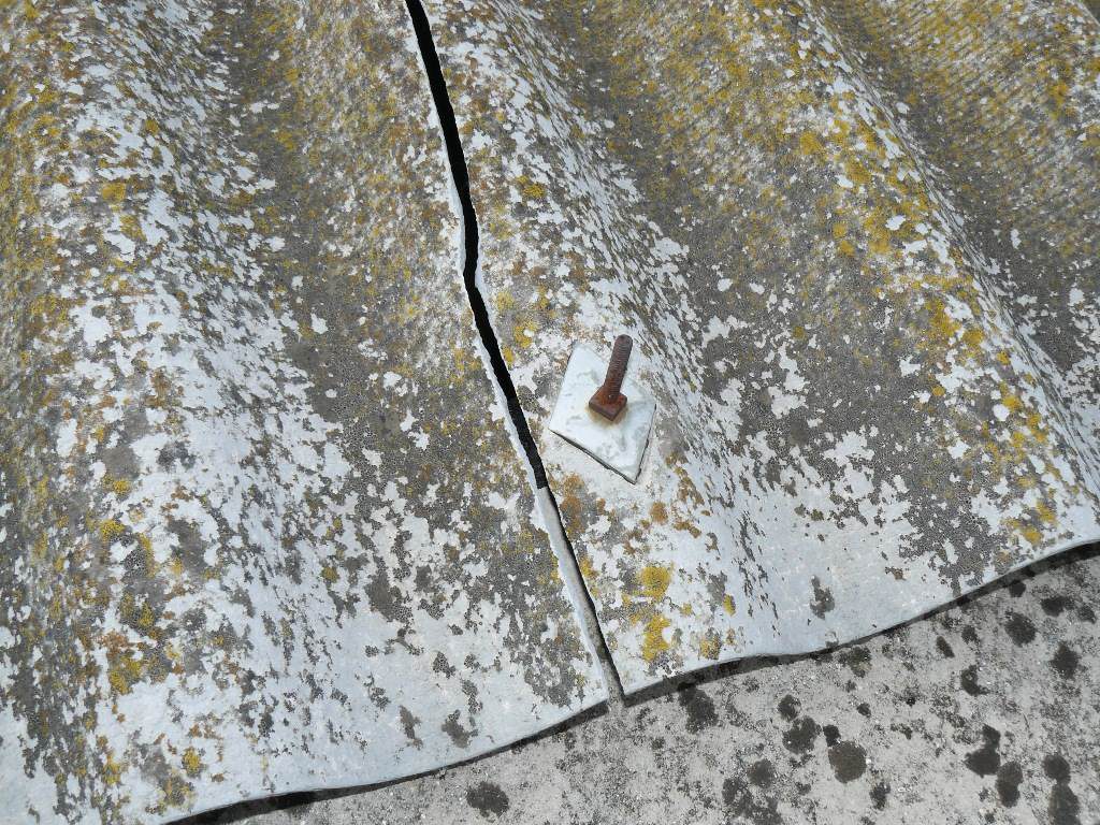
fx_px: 1144
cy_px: 412
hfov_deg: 51.4
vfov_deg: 39.7
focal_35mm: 36
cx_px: 550
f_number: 5.6
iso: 100
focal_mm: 6
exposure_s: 1/250
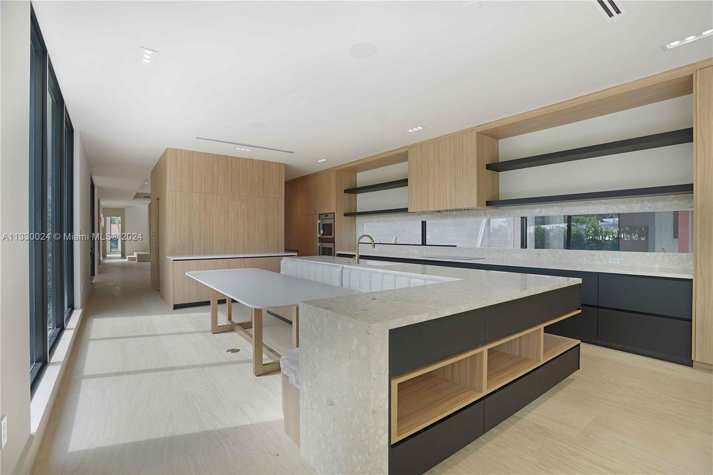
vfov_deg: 73.7
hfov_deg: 96.7
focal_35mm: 16
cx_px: 356
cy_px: 238
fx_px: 317
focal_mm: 16
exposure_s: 1/250
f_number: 4.5
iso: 125
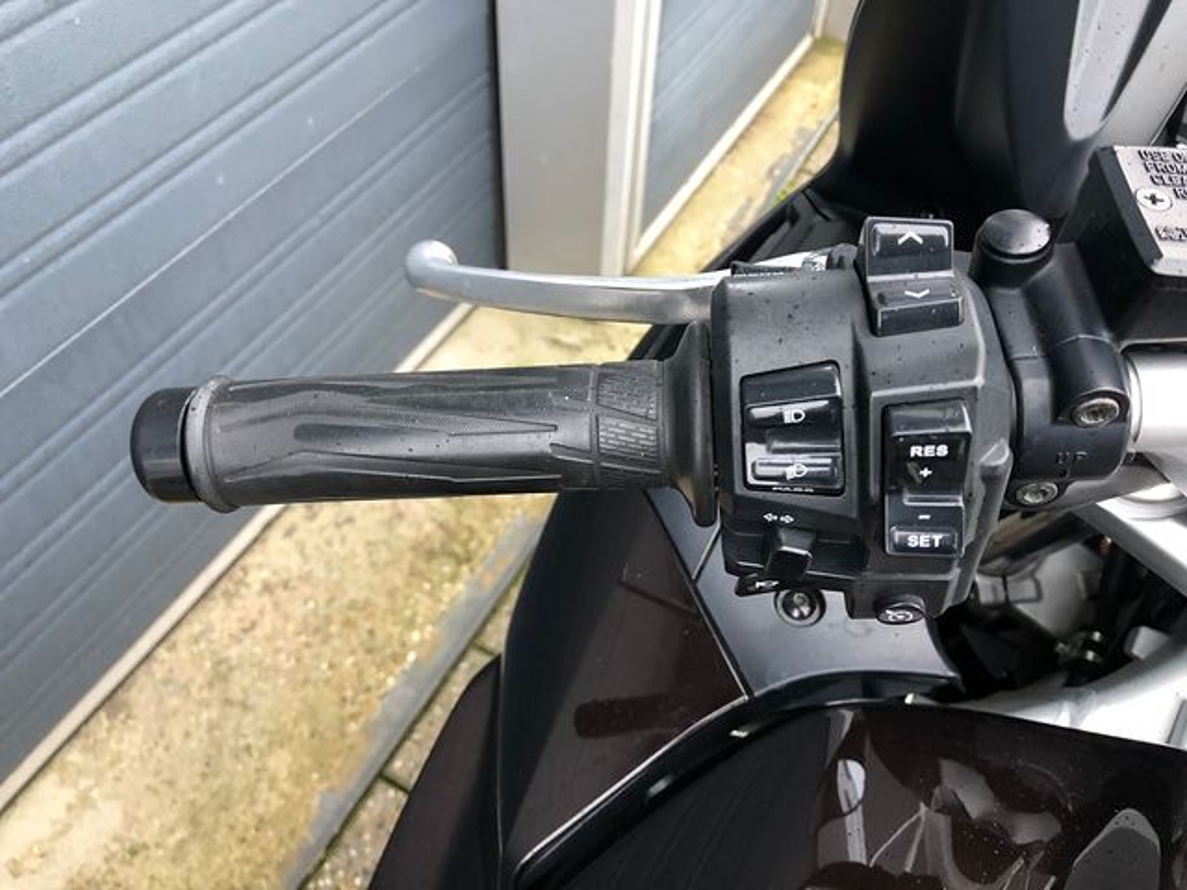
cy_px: 445
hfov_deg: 63.4
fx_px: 960
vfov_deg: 49.7
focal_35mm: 28
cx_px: 594
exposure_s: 1/15
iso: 64
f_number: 1.8
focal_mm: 3.99
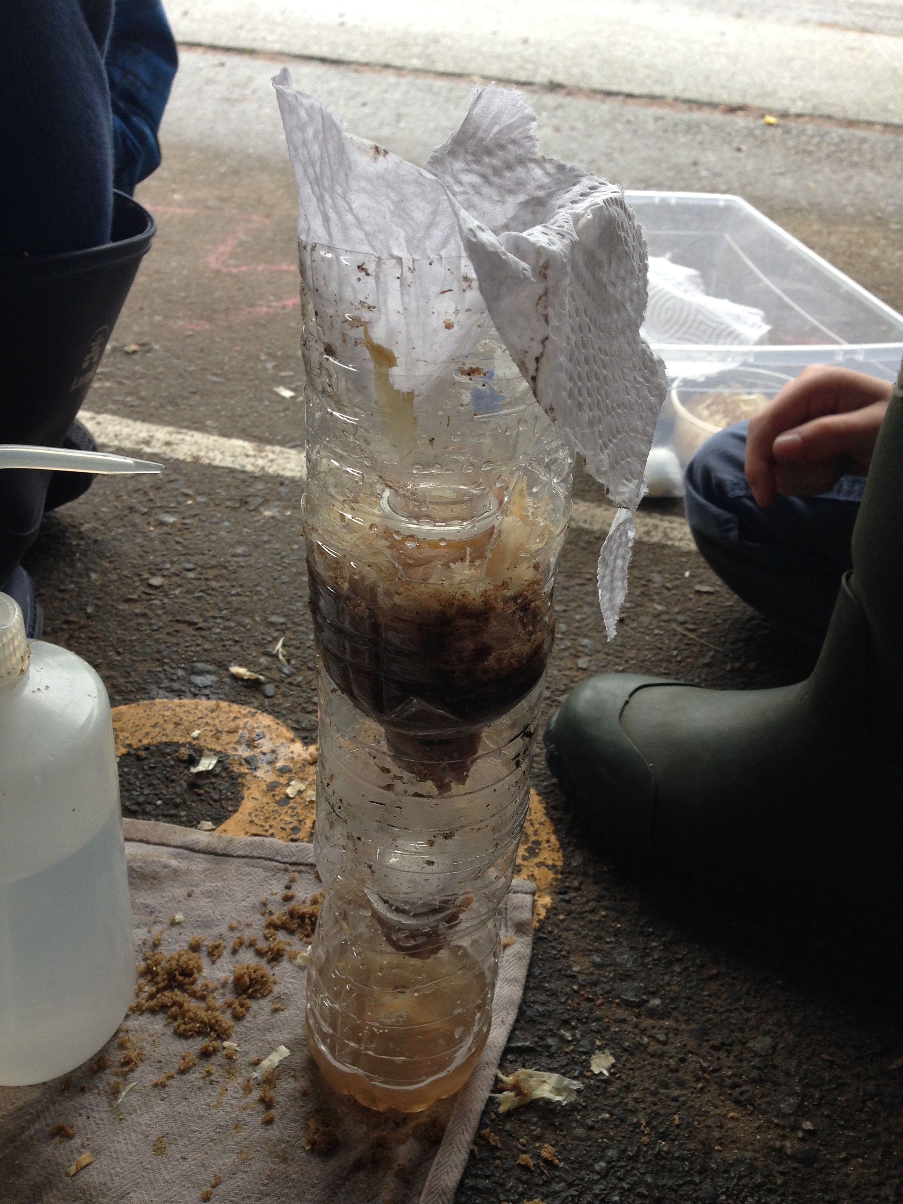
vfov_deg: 55.4
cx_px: 452
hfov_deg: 42.9
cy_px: 602
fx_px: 1148
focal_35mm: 33
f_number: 2.4
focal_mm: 4.12
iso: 64
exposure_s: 1/120
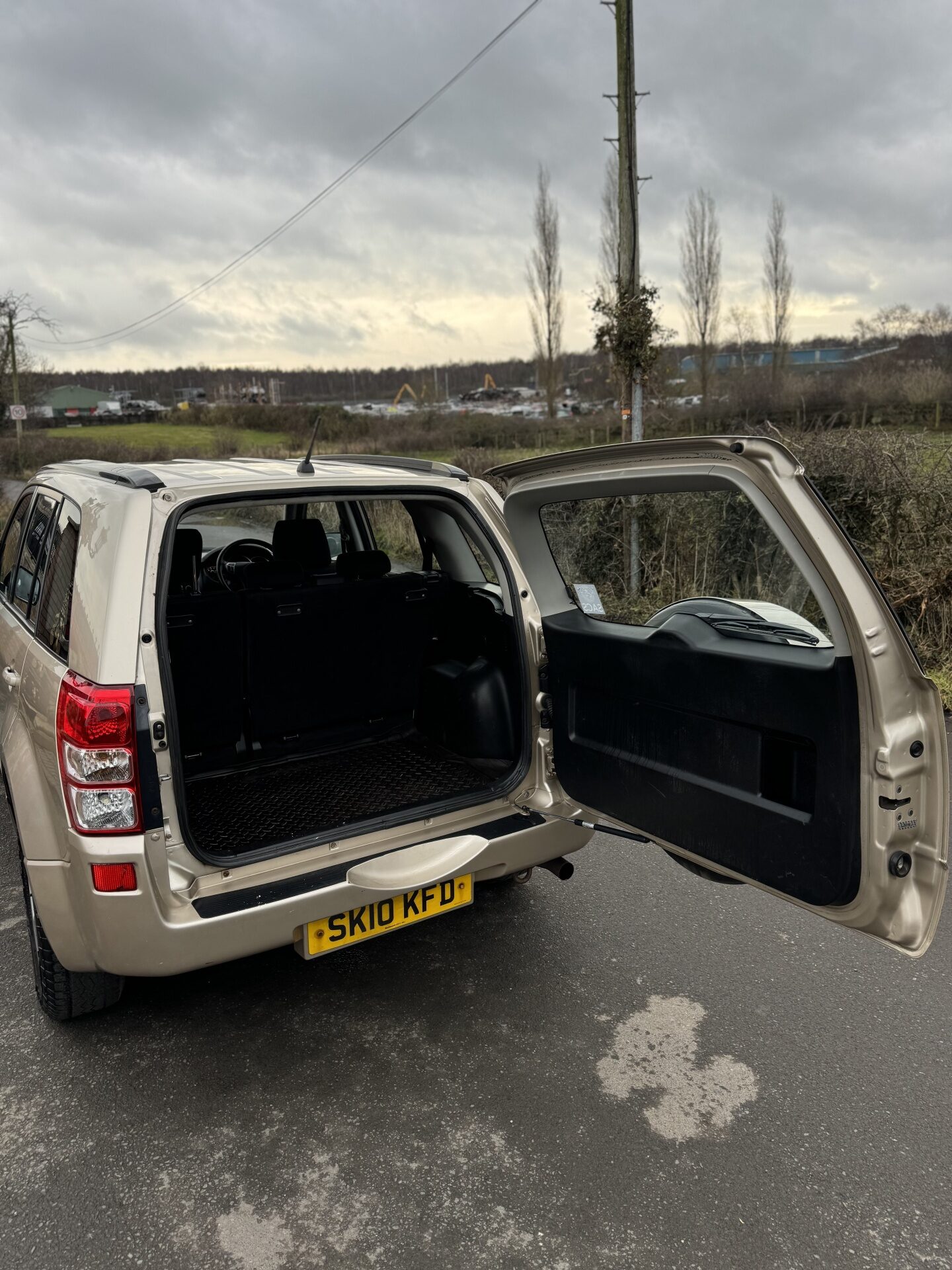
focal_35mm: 24
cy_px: 635
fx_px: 880
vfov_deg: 71.6
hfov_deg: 56.8
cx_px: 476
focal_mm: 6.76
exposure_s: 1/298
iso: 80
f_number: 1.78
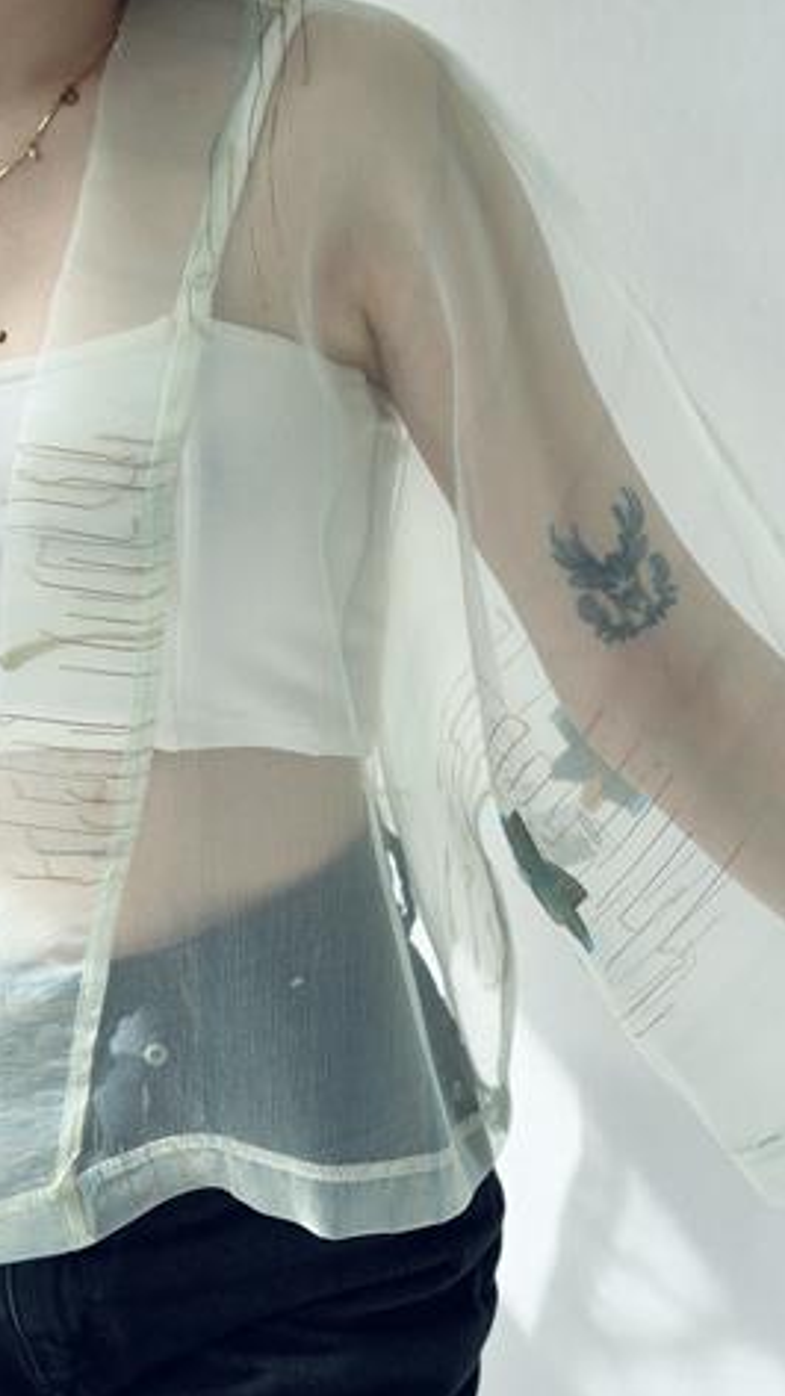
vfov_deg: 35.4
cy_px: 636
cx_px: 531
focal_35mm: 59
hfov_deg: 20.3
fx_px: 2184
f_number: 1.78
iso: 80
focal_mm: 6.86
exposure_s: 1/1185
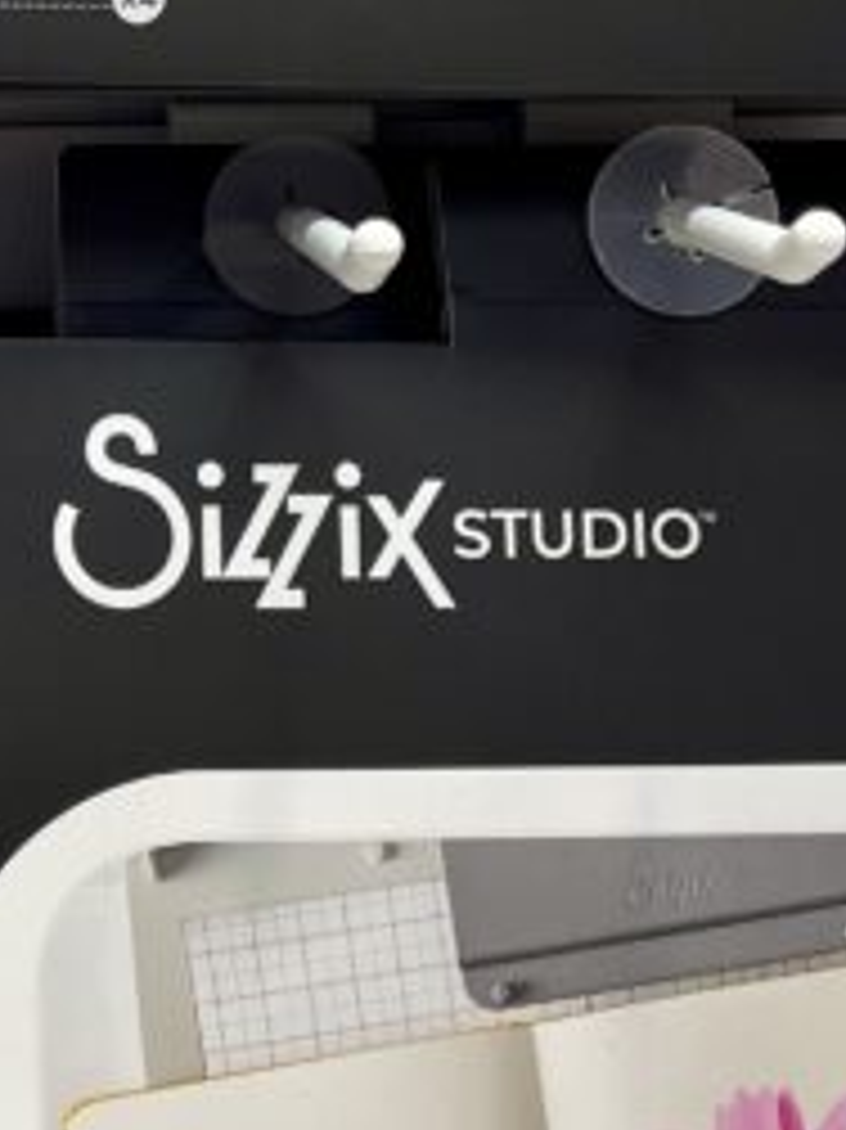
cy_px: 275
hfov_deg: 13.4
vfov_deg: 18.4
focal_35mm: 106
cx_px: -302
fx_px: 3457
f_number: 1.6
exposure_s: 1/100
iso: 50
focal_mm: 4.2
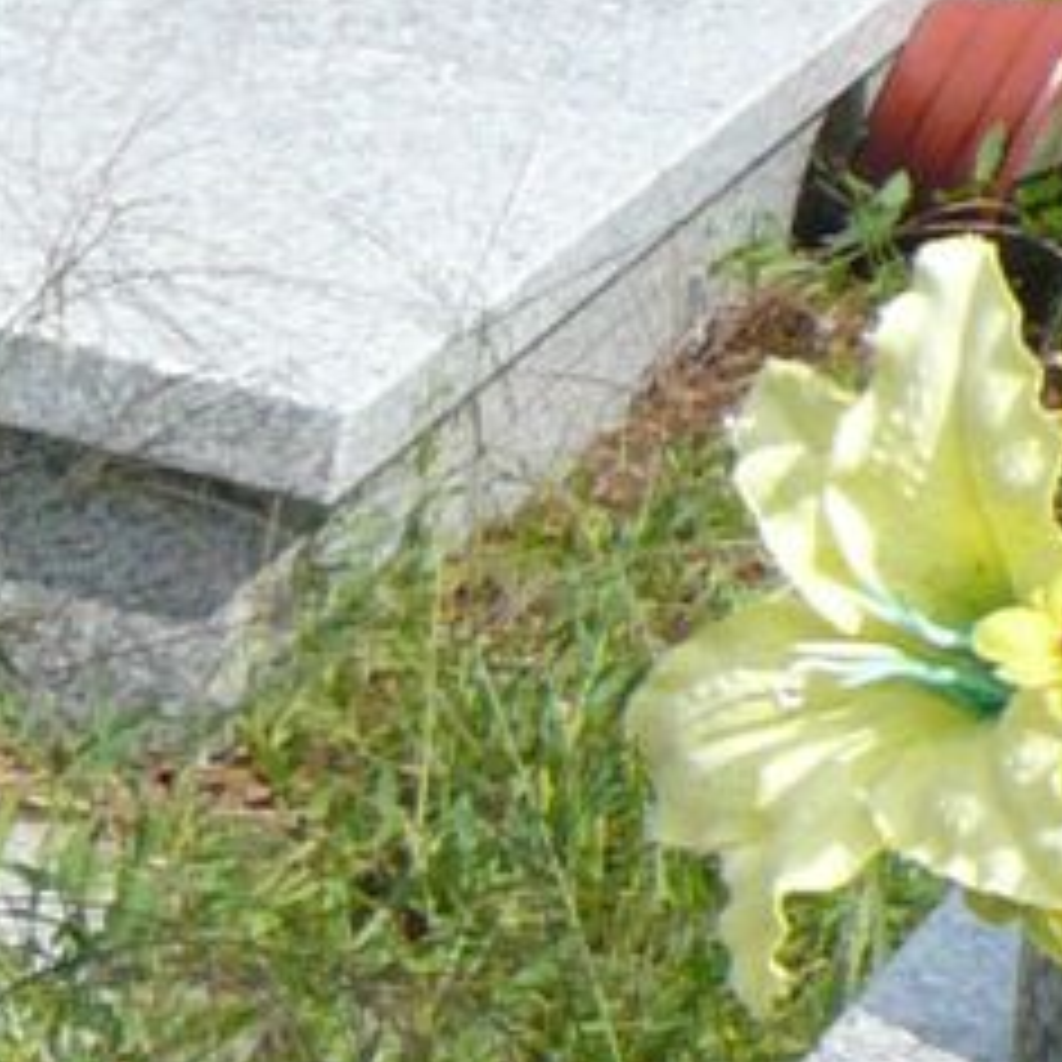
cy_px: 1136
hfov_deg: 8.8
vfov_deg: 11.0
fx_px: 5449
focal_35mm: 157
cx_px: -2272
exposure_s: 1/200
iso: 100
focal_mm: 4.6
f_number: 8
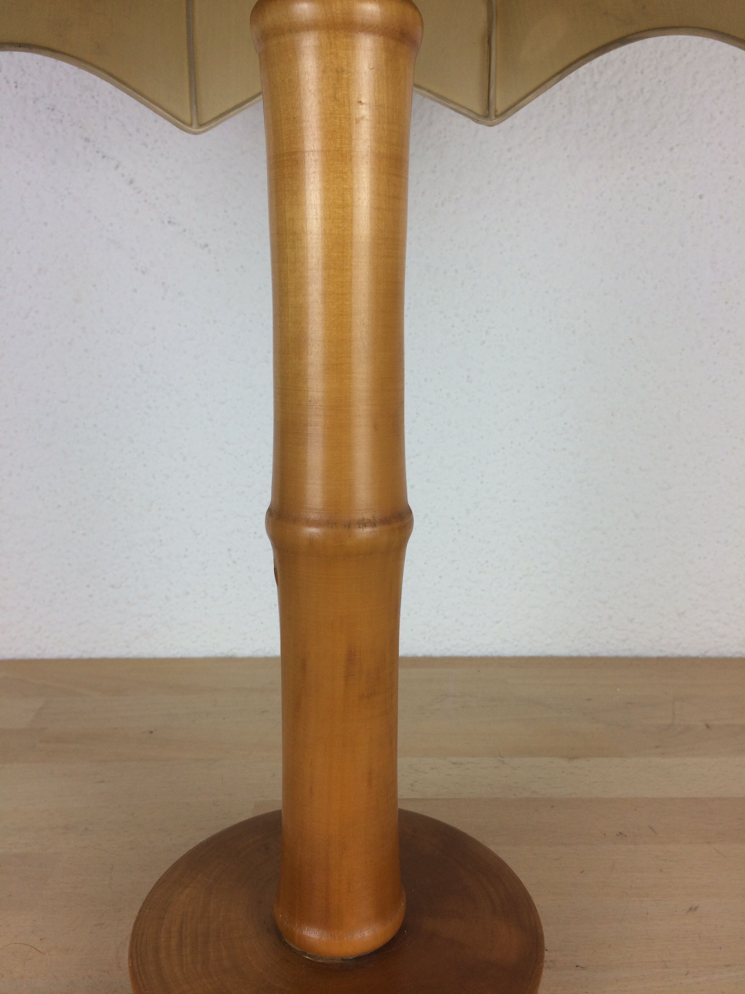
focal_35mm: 29
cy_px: 497
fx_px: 832
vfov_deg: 61.7
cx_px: 372
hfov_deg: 48.2
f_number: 2.2
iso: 50
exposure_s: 1/100
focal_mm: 4.15
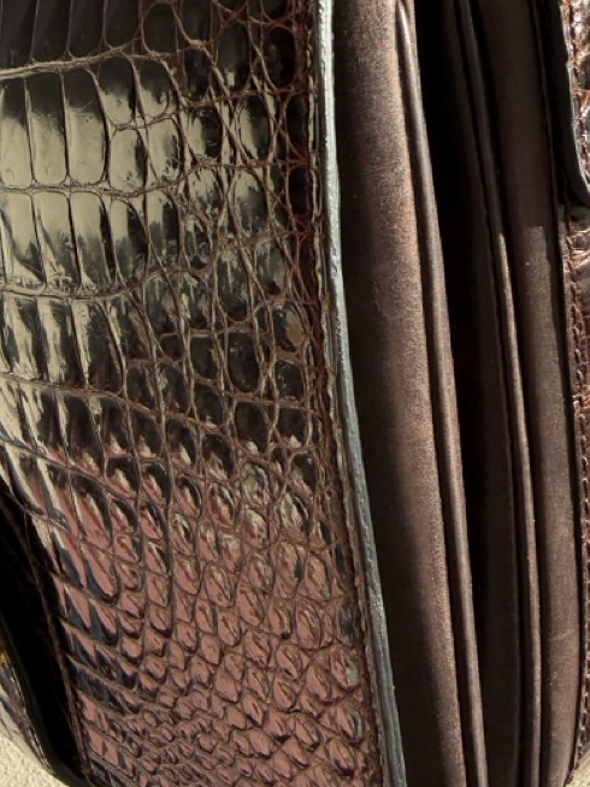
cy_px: 283
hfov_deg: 30.6
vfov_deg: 40.1
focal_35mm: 47
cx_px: 195
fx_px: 1069
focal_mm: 2.22
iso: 40
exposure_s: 1/191
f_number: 2.2
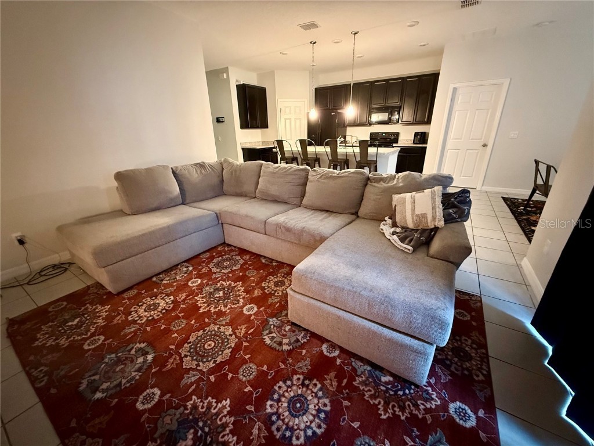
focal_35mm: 14
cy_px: 223
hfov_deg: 102.1
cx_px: 297
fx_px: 240
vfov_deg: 85.7
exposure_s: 1/30
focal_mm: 2.22
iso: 1250
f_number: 2.2
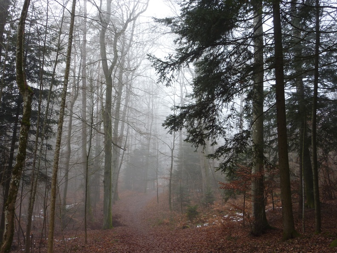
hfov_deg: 52.6
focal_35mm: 35
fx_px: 341
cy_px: 126
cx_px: 168
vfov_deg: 40.7
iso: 80
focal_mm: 5.7
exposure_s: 1/80
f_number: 3.5
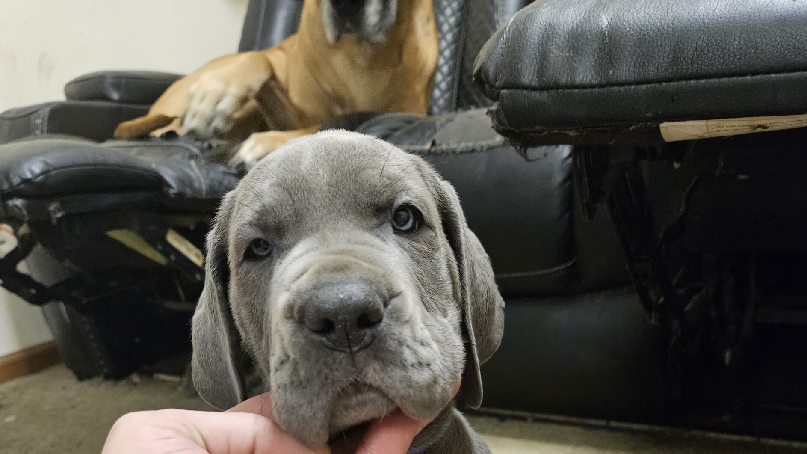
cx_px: 404
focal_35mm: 34
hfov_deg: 58.0
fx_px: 727
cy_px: 534
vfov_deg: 30.0
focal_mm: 5.4
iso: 1000
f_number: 1.8
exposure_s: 1/120
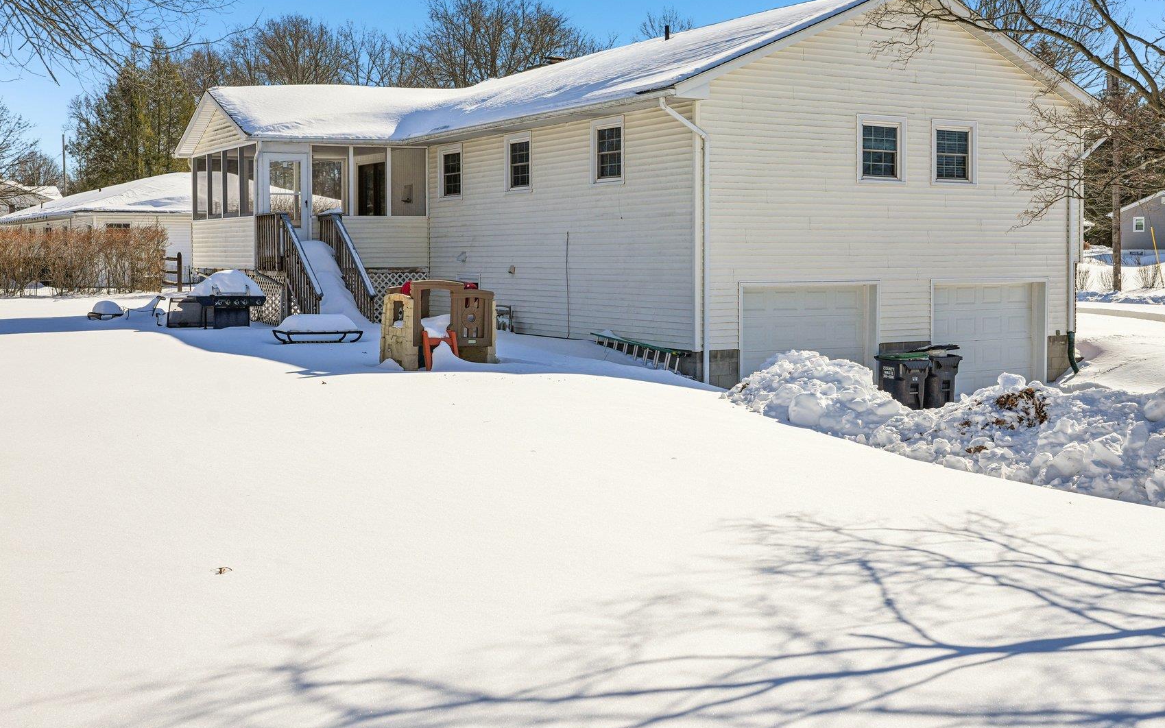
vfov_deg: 29.8
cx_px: 570
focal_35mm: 43
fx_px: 1365
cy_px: 294
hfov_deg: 46.2
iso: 100
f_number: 8
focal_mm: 35
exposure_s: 1/500
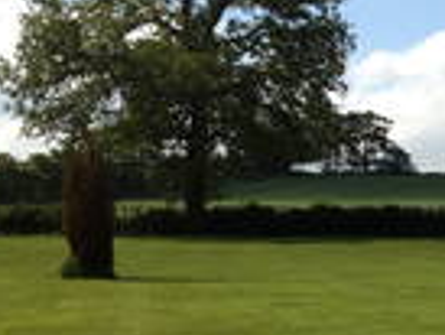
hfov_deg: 19.9
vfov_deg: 16.0
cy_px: 228
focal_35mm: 92
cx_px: 542
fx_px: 1184
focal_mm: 4.28
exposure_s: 1/1623
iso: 50
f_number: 2.4
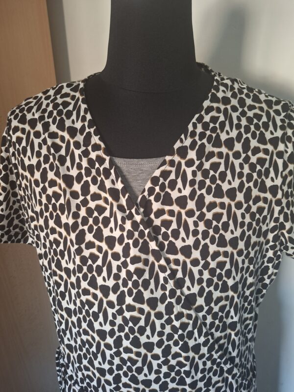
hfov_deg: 58.9
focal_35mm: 23
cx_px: 147
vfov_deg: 73.9
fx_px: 260
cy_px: 196
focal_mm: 5.54
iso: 250
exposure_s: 1/30
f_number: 1.8
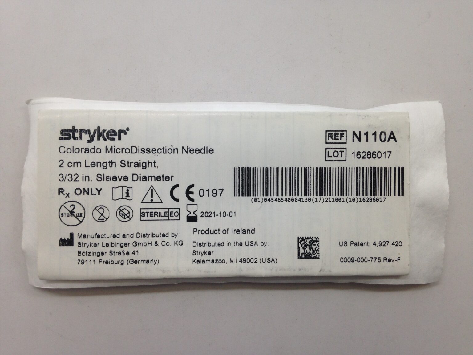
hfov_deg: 55.4
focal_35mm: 33
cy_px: 178
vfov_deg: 42.9
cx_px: 236
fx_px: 451
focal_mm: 4.12
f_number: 2.4
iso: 50
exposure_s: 1/60
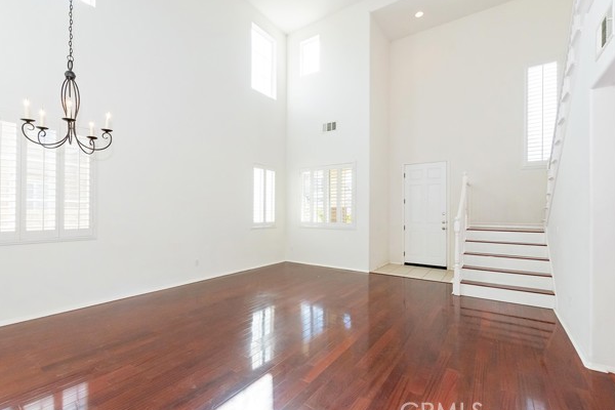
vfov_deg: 73.7
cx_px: 293
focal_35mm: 16
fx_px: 273
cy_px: 208
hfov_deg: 96.7
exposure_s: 1/250
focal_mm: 10
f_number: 10
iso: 800
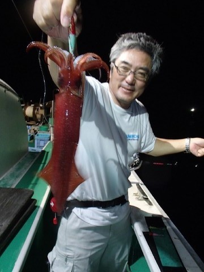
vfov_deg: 63.4
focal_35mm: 28
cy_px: 136
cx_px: 102
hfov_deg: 49.7
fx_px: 220
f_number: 3.9
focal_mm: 5
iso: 400
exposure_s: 1/30
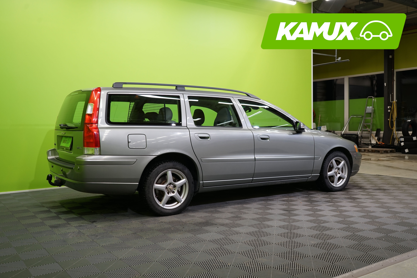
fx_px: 394
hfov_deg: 55.8
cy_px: 139
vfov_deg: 38.9
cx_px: 208
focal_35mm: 34
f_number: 5.6
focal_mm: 34
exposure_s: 1/30
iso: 500
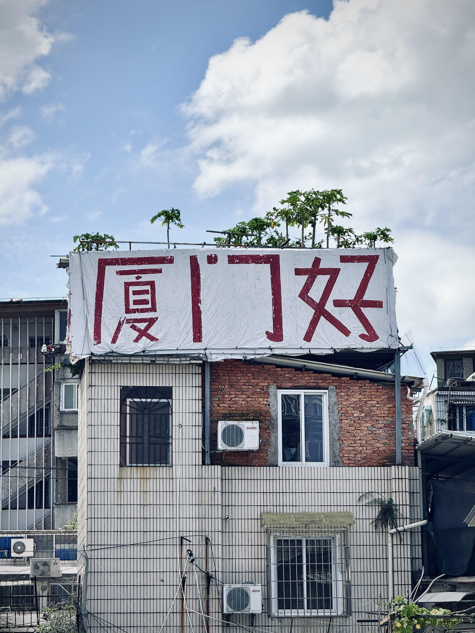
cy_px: 316
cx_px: 238
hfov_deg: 12.3
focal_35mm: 120
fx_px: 2196
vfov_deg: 16.4
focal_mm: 15.66
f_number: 2.8
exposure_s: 1/1395
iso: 50
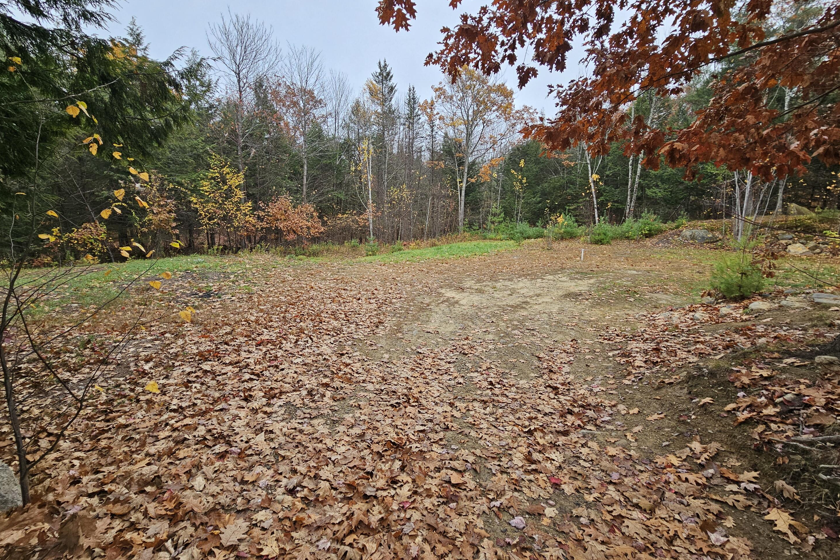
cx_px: 410
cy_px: 263
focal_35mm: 14
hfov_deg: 104.2
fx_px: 327
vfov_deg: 81.1
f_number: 2.2
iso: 50
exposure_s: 1/169
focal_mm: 2.2
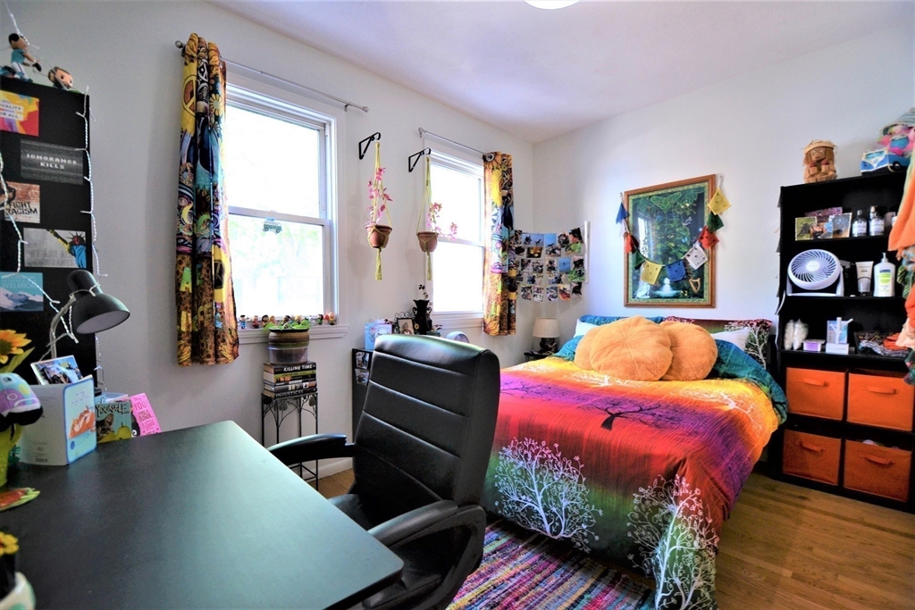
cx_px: 458
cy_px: 305
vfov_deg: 77.3
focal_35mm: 15
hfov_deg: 100.4
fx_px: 381
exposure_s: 1/50
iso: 400
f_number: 3.5
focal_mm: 10
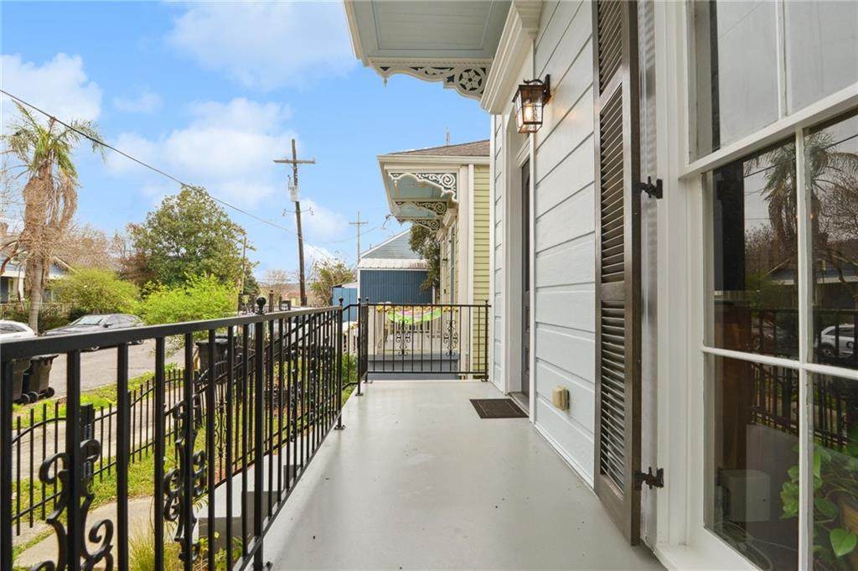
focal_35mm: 16
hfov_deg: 96.8
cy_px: 286
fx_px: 381
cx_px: 429
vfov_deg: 73.7
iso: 400
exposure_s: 1/200
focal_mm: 16
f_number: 13
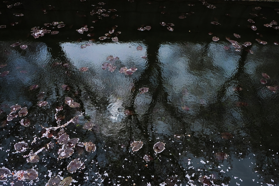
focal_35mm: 27
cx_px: 140
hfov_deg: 67.4
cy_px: 93
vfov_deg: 47.9
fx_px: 209
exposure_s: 1/600
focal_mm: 18
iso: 200
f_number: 4.5
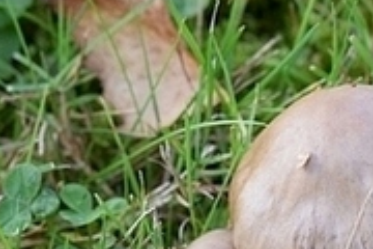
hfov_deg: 5.2
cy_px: 432
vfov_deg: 3.4
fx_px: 4134
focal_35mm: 399
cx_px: 332
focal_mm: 60
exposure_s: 1/125
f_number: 5.6
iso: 450
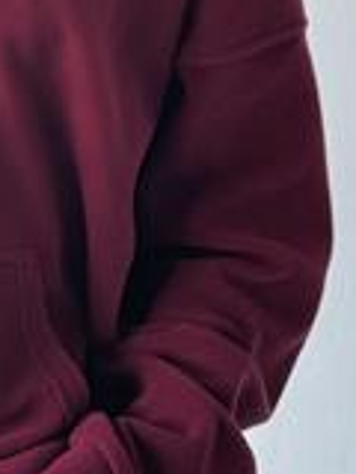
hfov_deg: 9.2
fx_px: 2194
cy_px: -135
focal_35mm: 160
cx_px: 39
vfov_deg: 12.0
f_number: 1.78
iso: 64
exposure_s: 1/167
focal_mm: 6.76
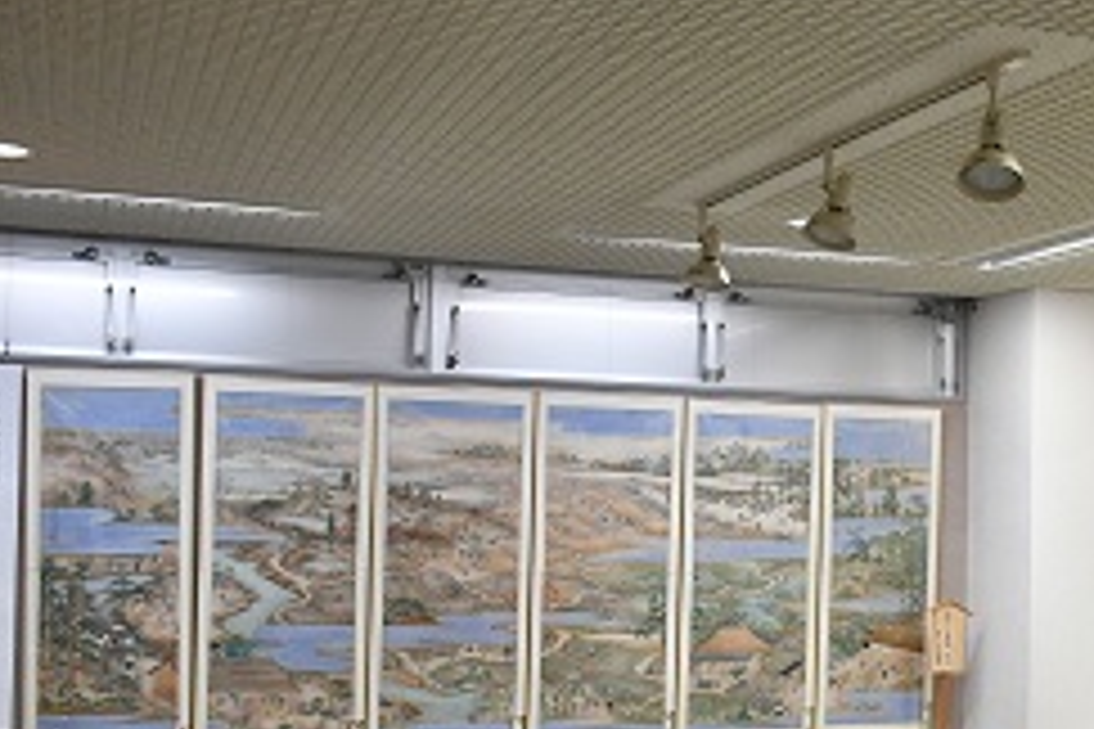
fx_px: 1854
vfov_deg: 22.2
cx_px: 959
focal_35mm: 61
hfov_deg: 31.5
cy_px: 472
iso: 1600
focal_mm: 22
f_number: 5.6
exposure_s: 1/100
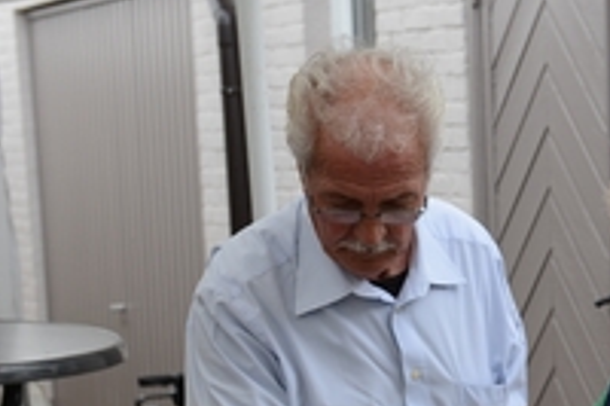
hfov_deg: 17.3
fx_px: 1930
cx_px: 698
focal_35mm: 114
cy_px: 501
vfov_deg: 11.7
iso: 200
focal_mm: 38
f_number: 5.6
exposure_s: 1/125
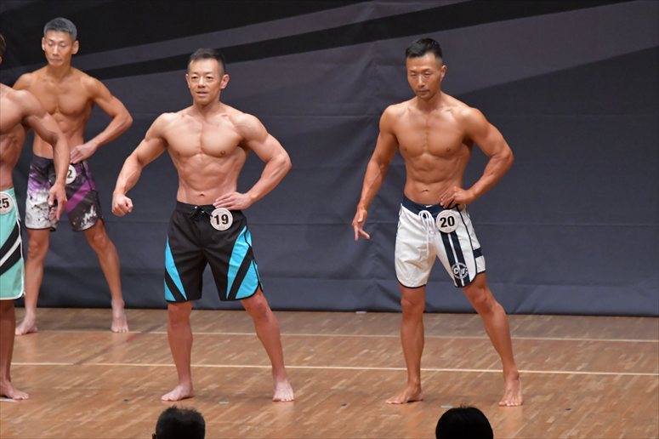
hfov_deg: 7.2
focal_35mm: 285
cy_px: 220
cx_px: 330
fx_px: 5215
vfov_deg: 4.8
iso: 6400
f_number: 5.6
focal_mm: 190
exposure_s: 1/400
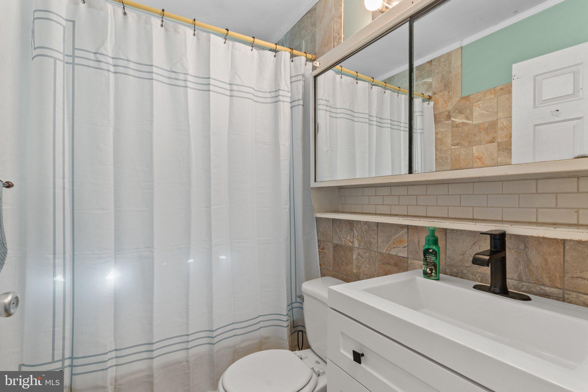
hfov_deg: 93.3
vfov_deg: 70.4
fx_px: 278
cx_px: 294
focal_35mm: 17
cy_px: 196
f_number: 8
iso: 500
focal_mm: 17
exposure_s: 1/5
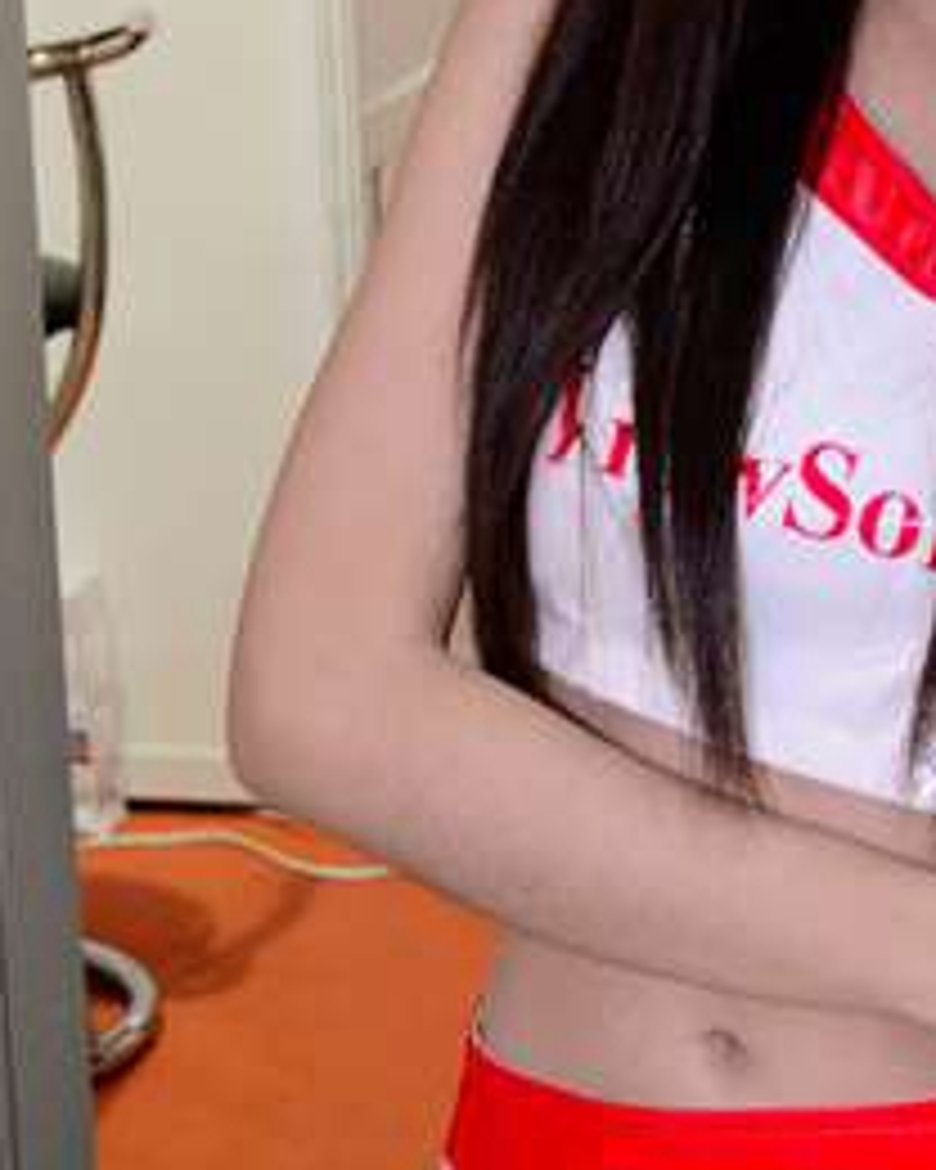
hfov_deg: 11.8
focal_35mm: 129
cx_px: 1006
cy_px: 302
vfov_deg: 14.9
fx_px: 4467
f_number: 5
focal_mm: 34
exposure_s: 1/200
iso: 800
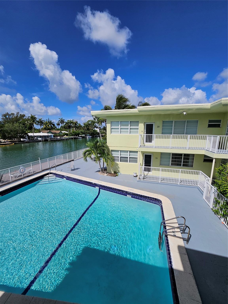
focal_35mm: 13
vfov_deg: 106.2
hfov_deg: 89.9
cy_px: 152
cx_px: 114
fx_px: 114
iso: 32
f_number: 2.2
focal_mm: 1.7
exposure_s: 1/3233
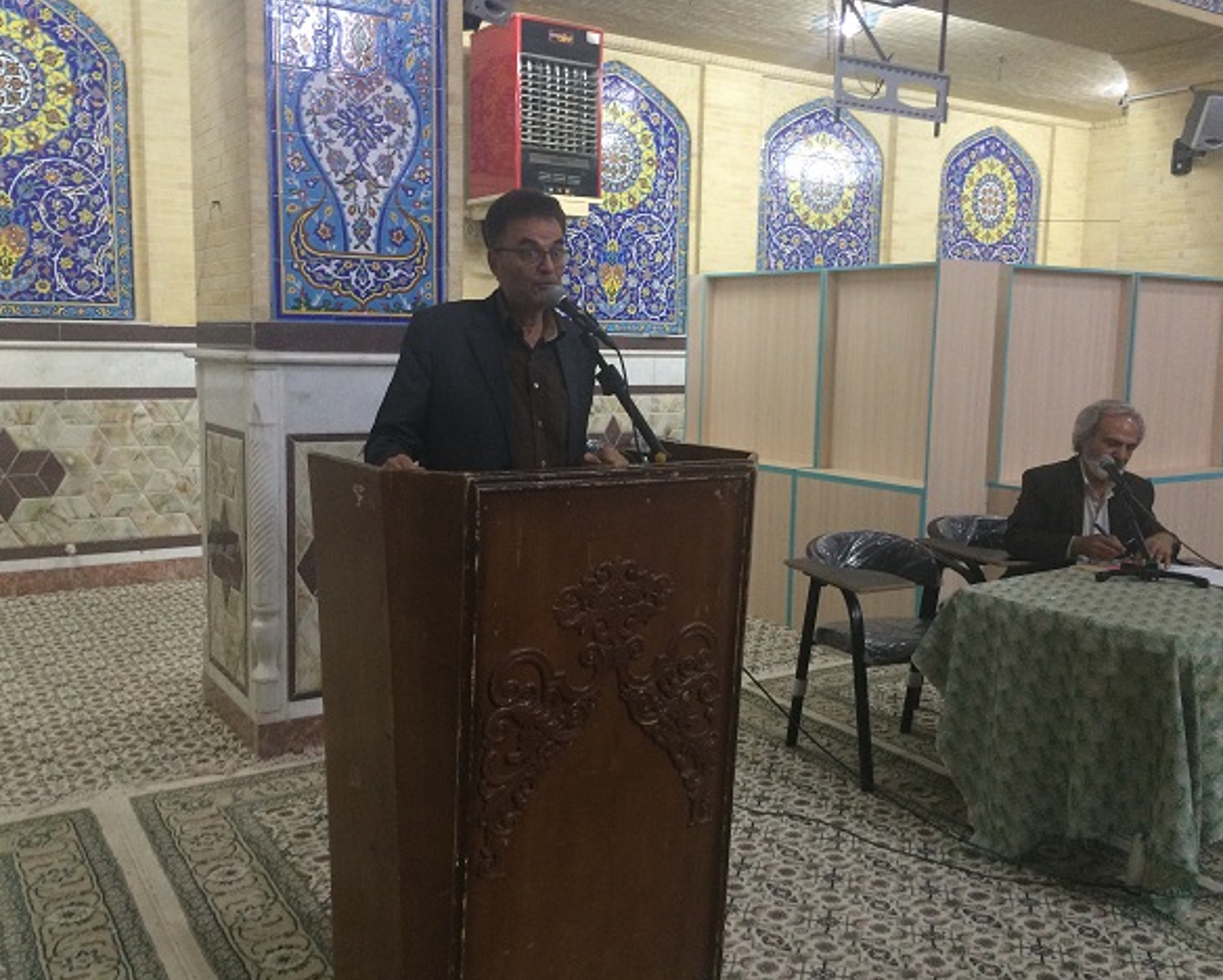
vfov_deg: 47.2
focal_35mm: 31
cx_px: 601
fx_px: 1123
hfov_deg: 57.1
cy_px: 486
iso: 200
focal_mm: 4.15
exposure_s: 1/33
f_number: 2.2
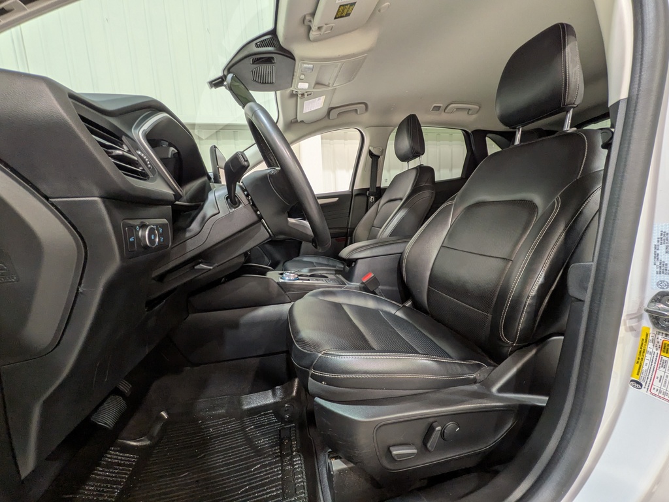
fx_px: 271
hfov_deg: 102.1
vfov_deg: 85.7
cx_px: 334
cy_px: 251
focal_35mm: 14
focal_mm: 1.83
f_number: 2.2
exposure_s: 1/33.3
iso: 79
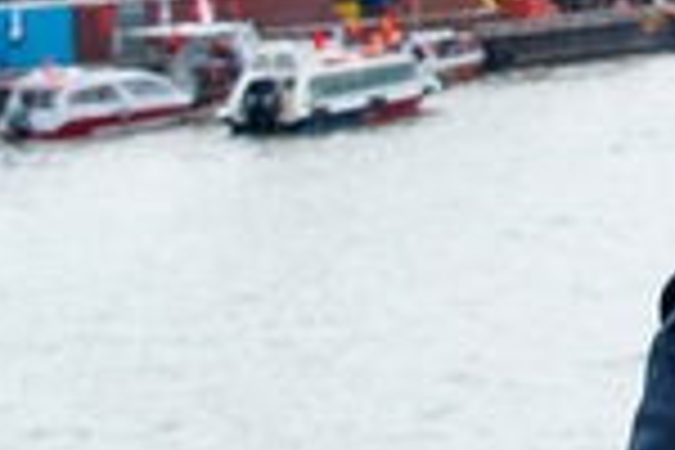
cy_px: -38
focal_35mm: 197
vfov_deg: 6.9
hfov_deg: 10.3
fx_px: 3693
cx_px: 839
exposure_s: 1/250
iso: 160
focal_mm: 38
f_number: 8
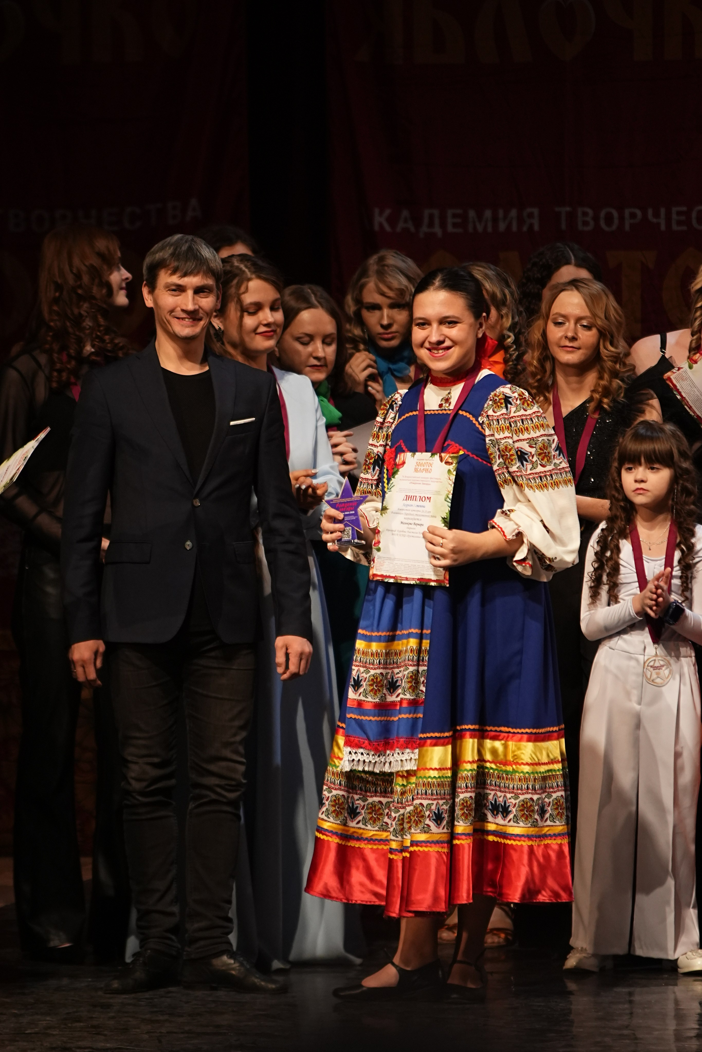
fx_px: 8774
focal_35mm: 300
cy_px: 526
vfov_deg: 6.9
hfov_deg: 4.6
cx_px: 351
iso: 1250
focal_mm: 200
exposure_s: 1/320
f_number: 2.8
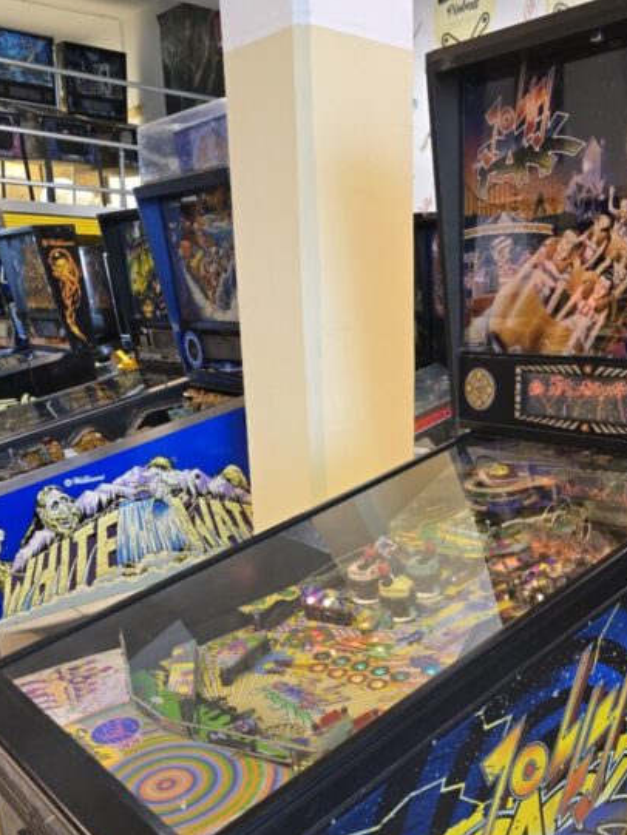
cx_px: 409
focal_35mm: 34
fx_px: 821
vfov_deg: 52.9
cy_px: 556
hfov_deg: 41.4
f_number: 1.7
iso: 400
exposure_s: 1/100
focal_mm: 6.3
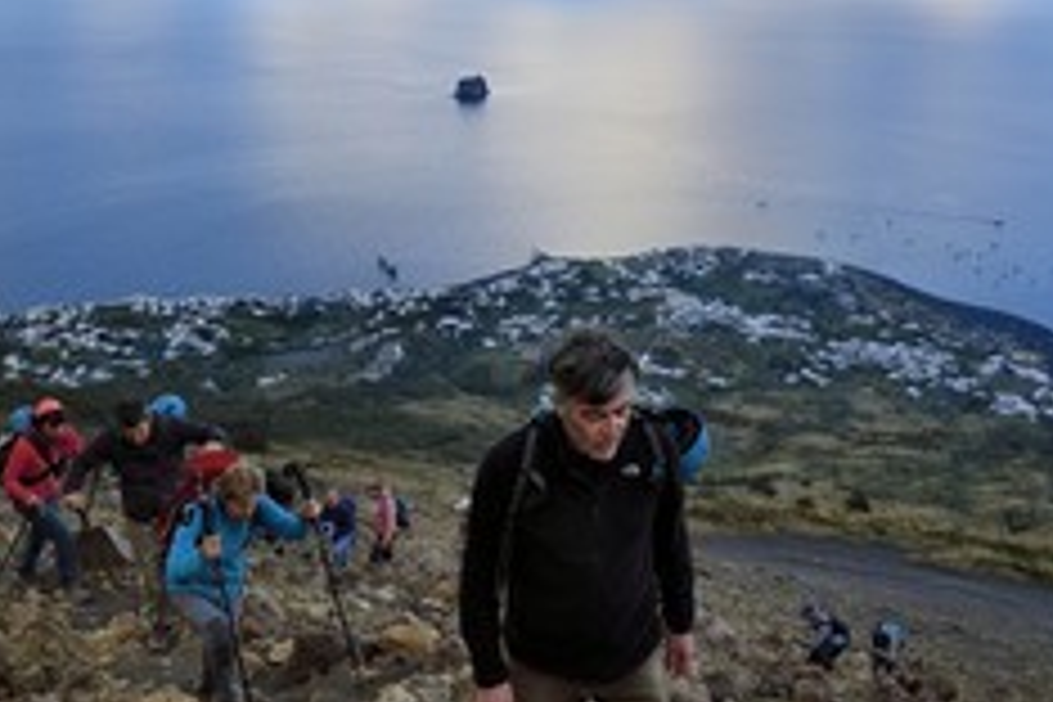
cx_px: 572
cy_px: 333
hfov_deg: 45.4
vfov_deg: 31.2
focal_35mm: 43
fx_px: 1258
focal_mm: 24
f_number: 7.1
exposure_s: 1/400
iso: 320
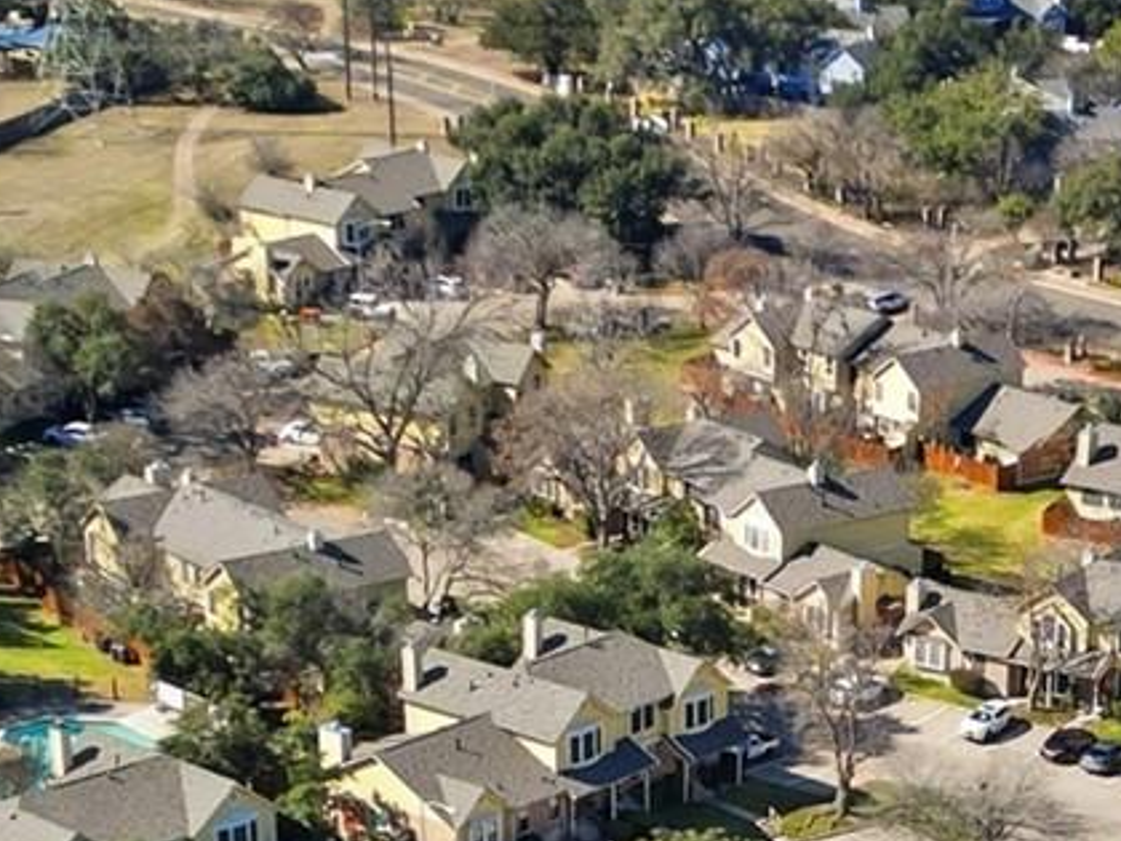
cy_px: 1119
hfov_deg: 16.7
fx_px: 3789
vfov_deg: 12.3
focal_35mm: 117
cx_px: 897
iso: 150
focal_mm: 6.7
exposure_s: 1/500
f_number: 1.7
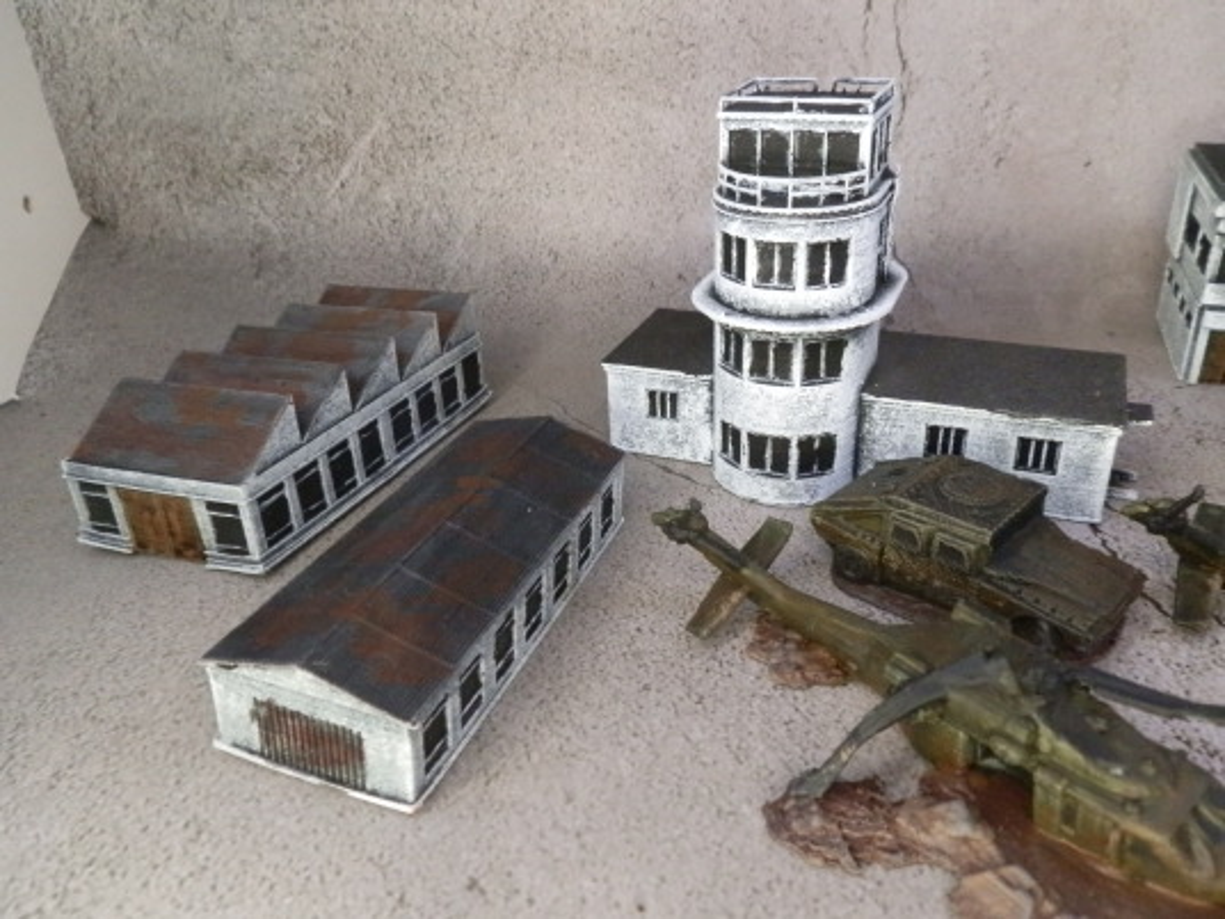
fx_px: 991
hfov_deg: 63.4
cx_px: 612
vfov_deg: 49.7
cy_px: 460
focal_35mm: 28
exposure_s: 1/100
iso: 400
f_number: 3.1
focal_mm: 5
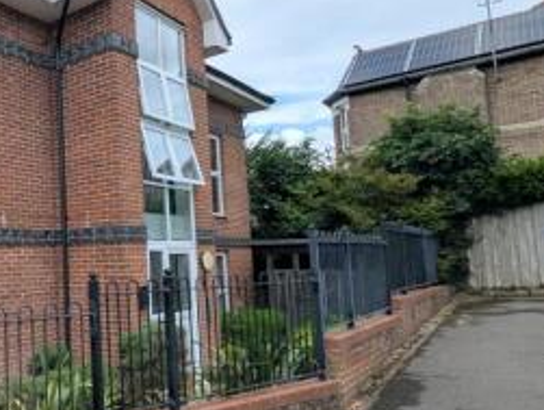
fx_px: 472
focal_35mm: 30
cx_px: -43
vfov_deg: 46.9
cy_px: 216
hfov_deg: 46.0
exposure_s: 1/1969
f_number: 2.2
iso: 49
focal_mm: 1.95
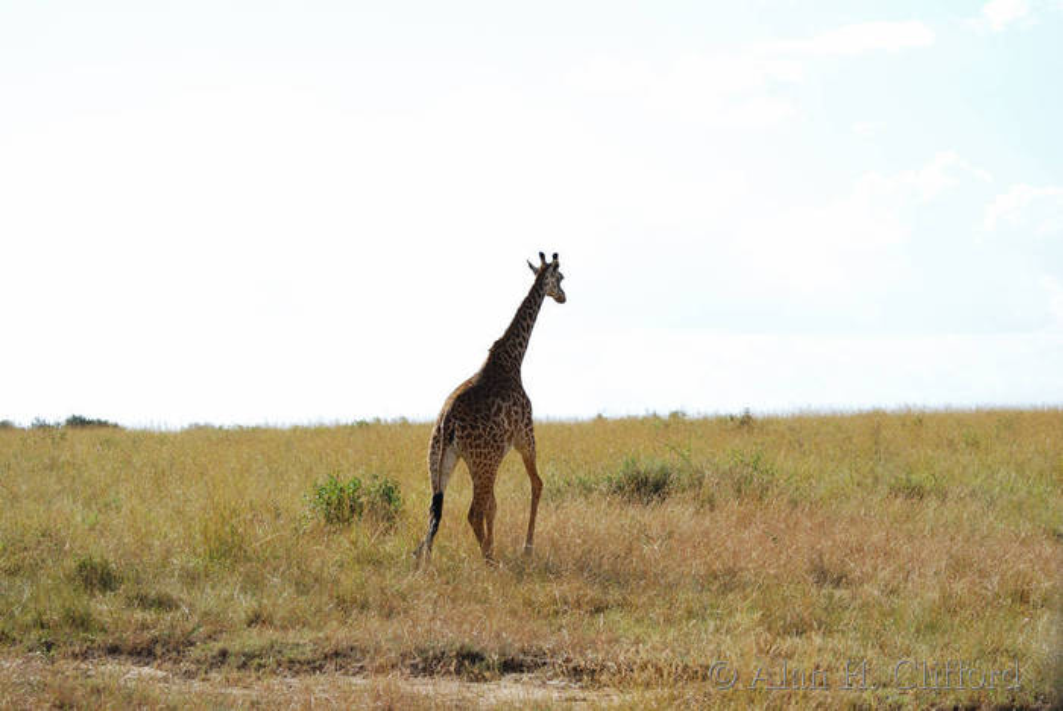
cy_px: 356
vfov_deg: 11.4
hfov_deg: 17.0
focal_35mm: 120
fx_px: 3546
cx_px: 532
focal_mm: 80
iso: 100
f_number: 5.6
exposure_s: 1/400
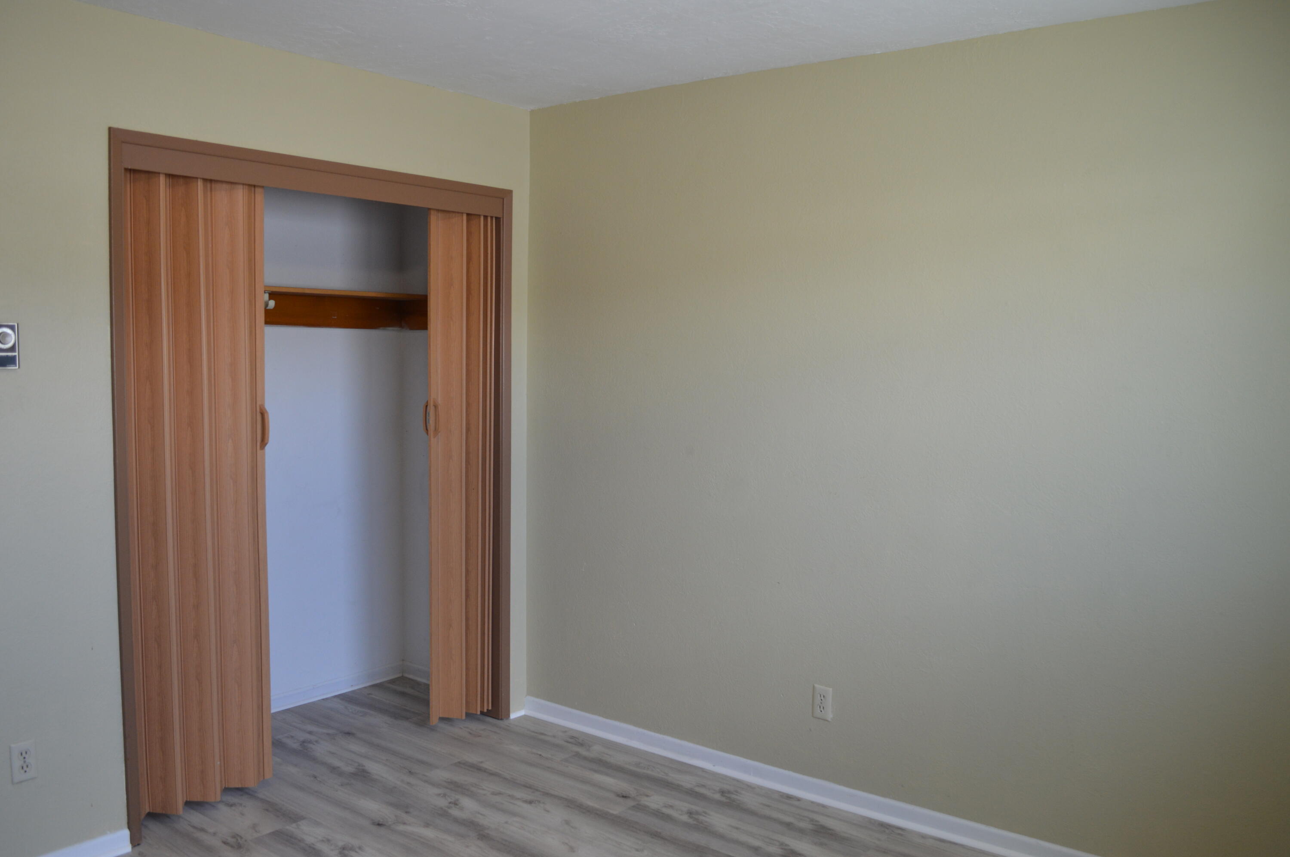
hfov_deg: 62.0
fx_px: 1074
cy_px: 428
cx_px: 645
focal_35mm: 30
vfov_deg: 43.5
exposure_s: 1/60
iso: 400
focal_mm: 20
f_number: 4
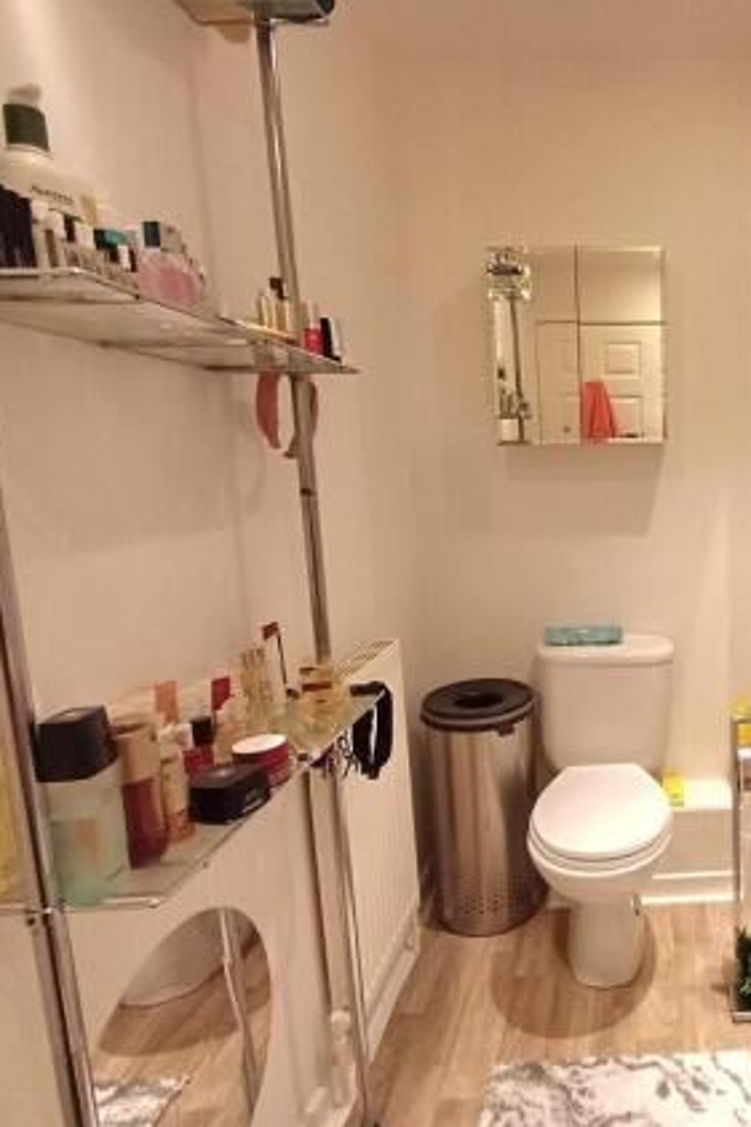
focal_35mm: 23
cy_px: 581
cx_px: 640
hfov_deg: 50.4
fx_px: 720
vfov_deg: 76.1
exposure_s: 1/33
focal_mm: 1.64
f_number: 2.2
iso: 200
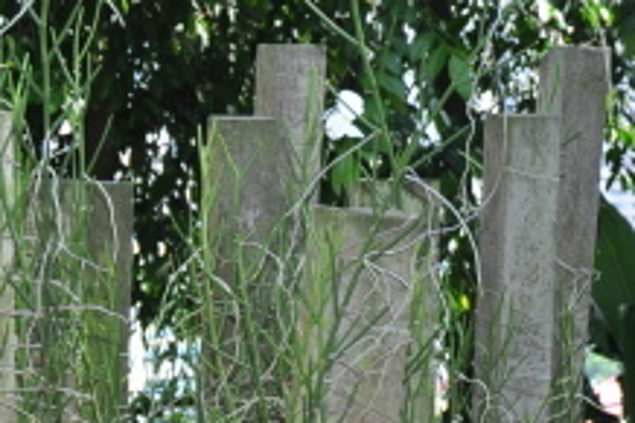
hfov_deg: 11.8
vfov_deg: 8.0
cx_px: -227
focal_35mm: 169
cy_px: 627
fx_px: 2979
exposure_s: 1/160
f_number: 3.8
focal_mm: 24
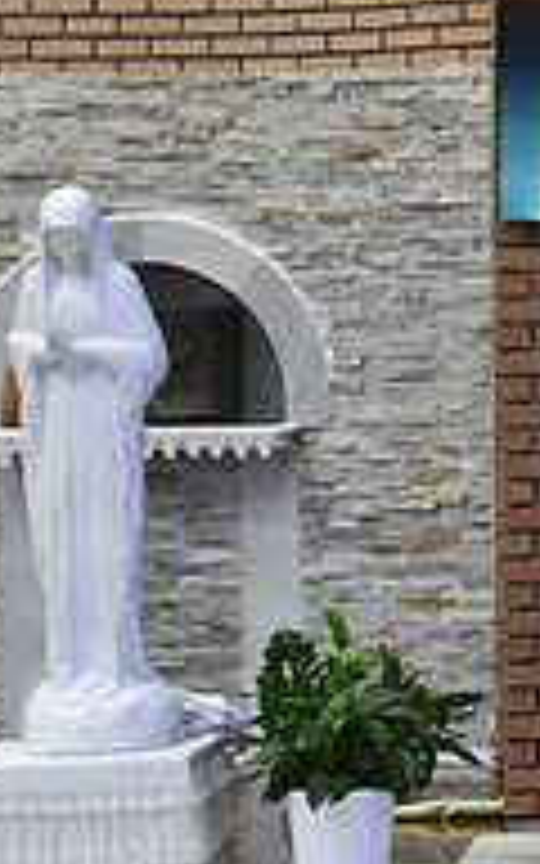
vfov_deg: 13.7
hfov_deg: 6.8
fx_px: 3579
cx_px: 2128
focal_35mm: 152
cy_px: 245
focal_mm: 28
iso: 6400
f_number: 5.6
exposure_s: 1/125
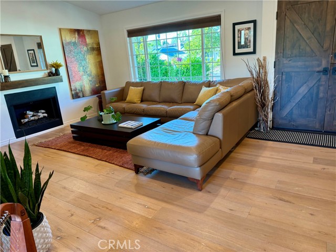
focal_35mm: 24
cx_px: 168
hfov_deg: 71.6
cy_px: 126
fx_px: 233
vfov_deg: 56.8
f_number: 1.78
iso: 125
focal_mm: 6.76
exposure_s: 1/60
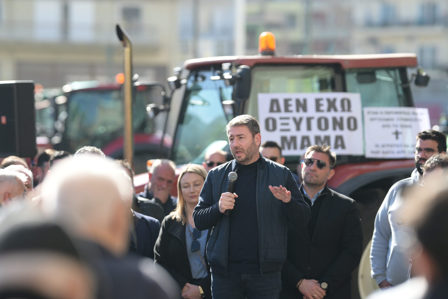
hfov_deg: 15.2
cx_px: 224
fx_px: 1680
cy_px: 150
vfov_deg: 10.2
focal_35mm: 135
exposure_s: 1/13000
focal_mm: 135
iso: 1400
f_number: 2.2
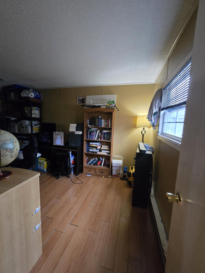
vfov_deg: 102.0
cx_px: 95
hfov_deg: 85.5
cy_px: 139
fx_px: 111
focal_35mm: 14
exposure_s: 1/40
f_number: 2.2
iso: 1250
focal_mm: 2.2
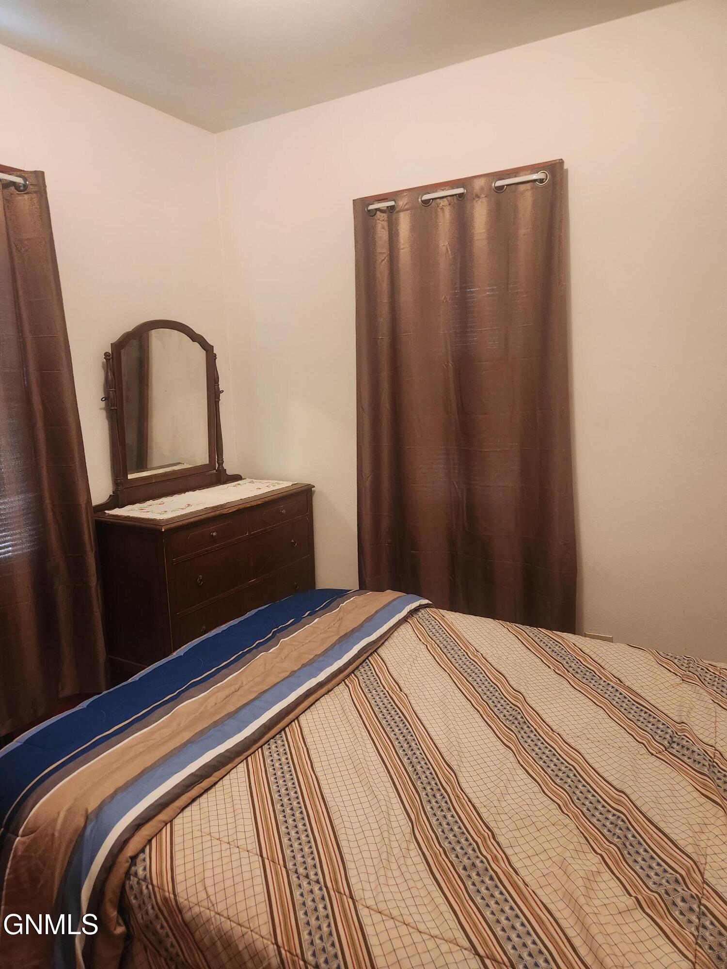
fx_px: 644
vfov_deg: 73.9
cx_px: 364
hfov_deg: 58.9
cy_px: 484
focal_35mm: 23
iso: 640
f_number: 1.8
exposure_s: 1/60
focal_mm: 5.4
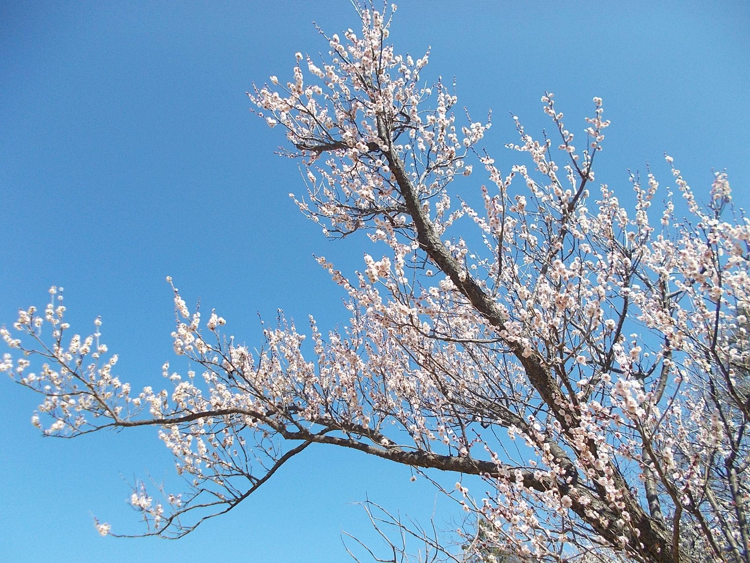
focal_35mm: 26
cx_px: 375
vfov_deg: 53.1
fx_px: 563
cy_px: 282
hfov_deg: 67.3
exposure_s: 1/125
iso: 80
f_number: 8
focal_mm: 4.6
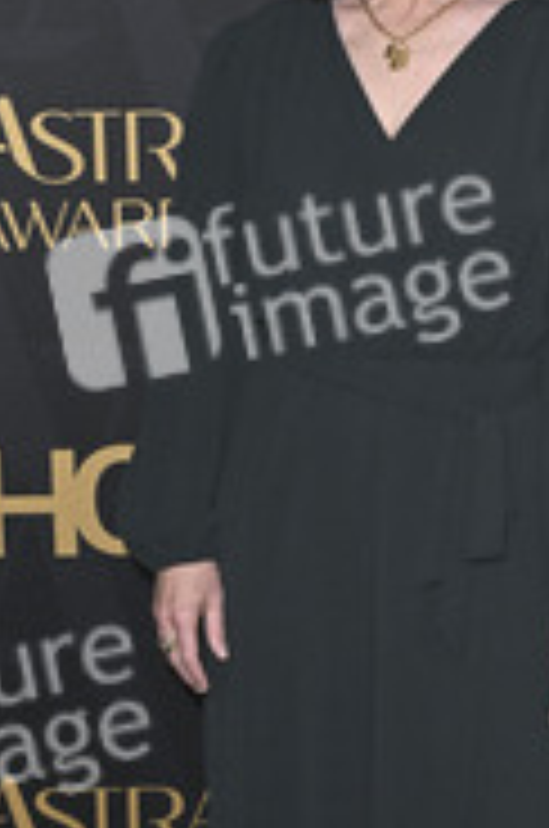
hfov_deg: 15.9
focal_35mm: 85
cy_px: 508
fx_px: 1952
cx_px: 410
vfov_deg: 23.9
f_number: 5.6
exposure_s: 1/320
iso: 2000
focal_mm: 39
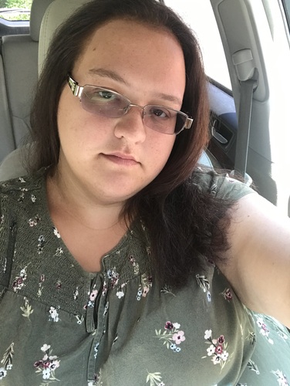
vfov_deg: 56.8
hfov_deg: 44.2
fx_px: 357
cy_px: 193
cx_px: 145
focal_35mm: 32
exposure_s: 1/30
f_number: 2.2
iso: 40
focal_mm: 2.87
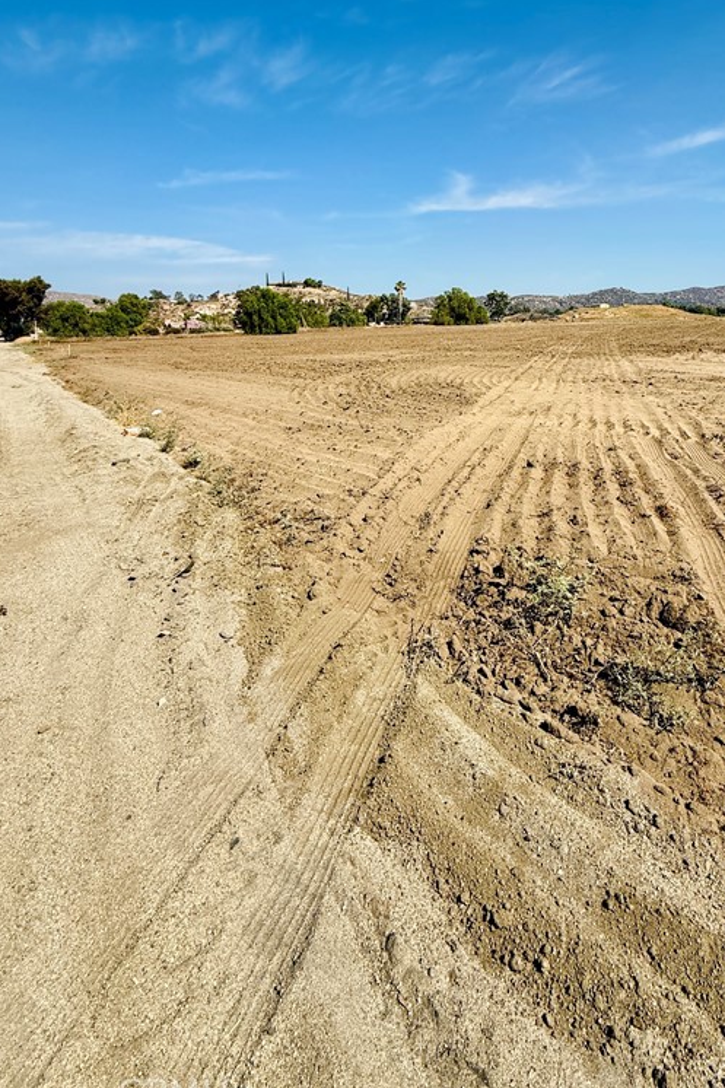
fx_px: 604
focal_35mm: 20
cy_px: 366
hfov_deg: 60.8
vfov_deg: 81.3
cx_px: 465
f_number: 2.2
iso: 50
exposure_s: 1/2611
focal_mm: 2.22
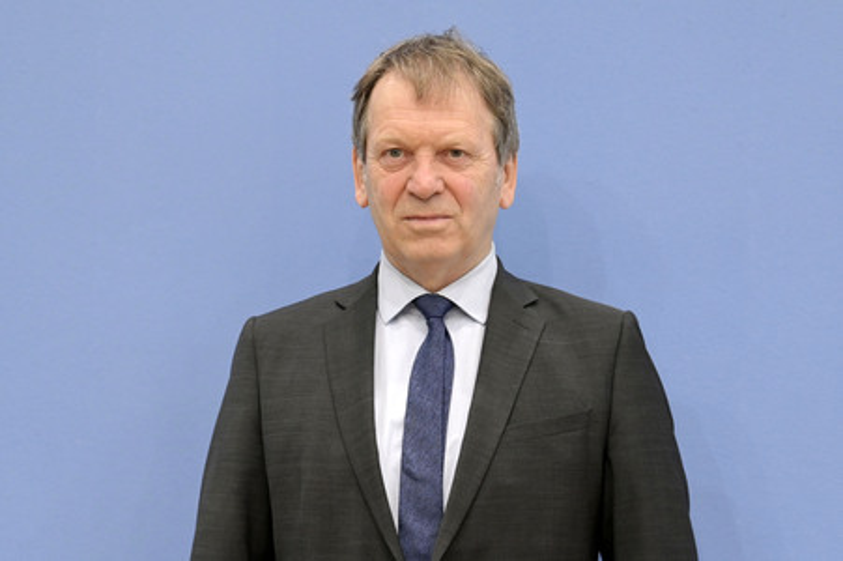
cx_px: 422
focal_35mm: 65
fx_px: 1521
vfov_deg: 20.9
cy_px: 280
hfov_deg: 31.0
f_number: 4.5
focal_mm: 65
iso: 4000
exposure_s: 1/500
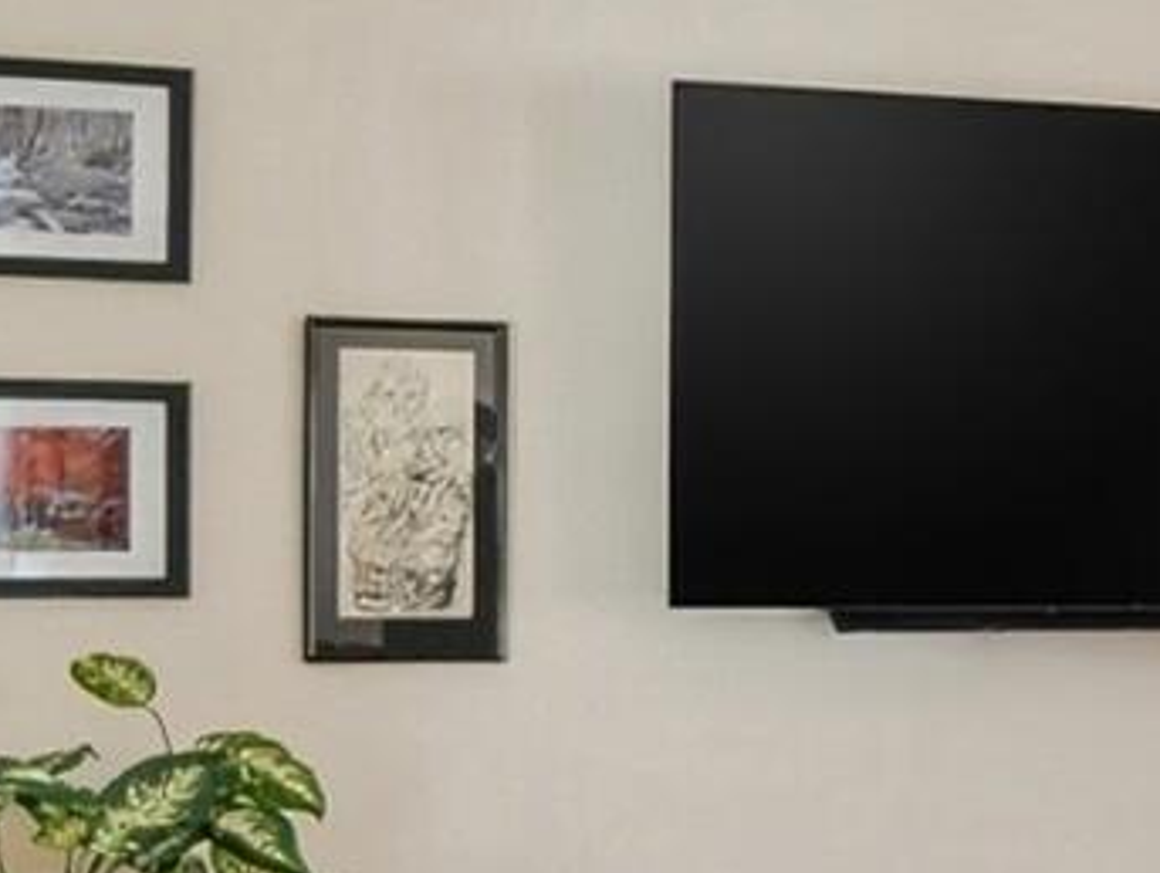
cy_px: 702
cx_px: 2039
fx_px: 2818
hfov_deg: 18.6
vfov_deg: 17.5
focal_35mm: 84
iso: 100
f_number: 4
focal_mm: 10
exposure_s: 1/250
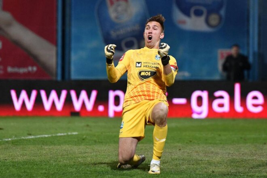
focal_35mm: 200
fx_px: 1483
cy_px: 89
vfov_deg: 6.9
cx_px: 134
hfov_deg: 10.3
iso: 2500
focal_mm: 200
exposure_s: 1/1250
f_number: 5
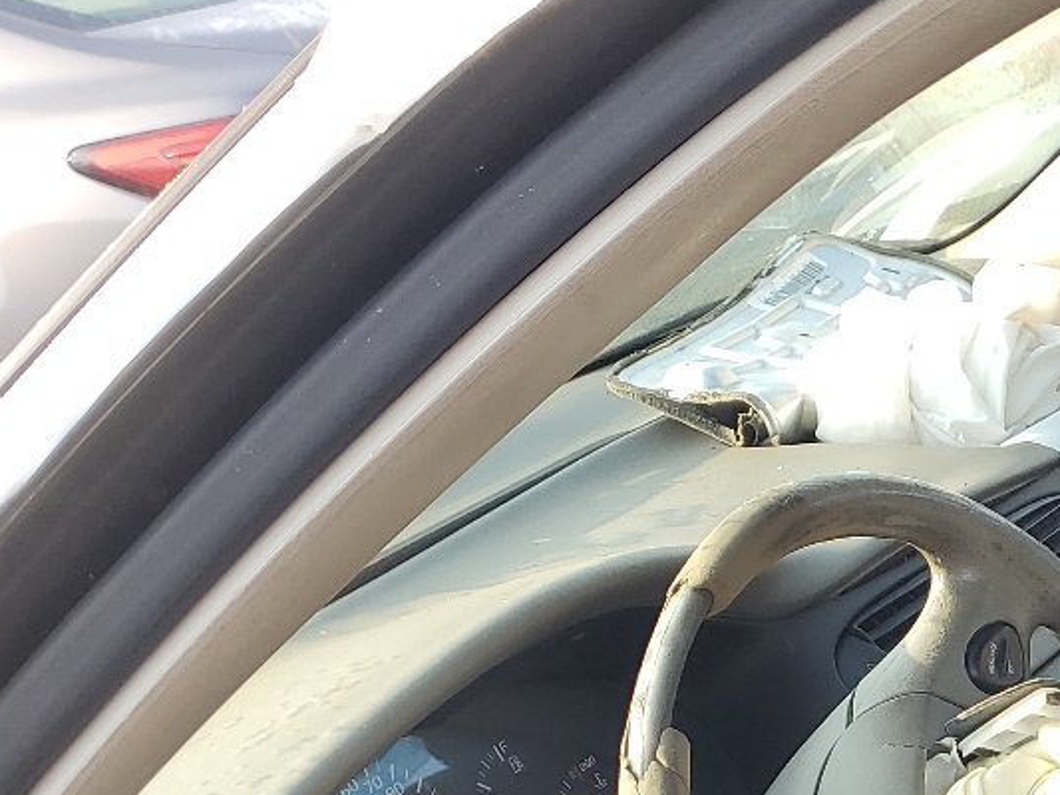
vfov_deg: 17.1
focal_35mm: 78
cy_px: 1181
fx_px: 2389
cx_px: 1509
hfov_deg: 21.6
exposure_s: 1/294
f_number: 1.5
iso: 50
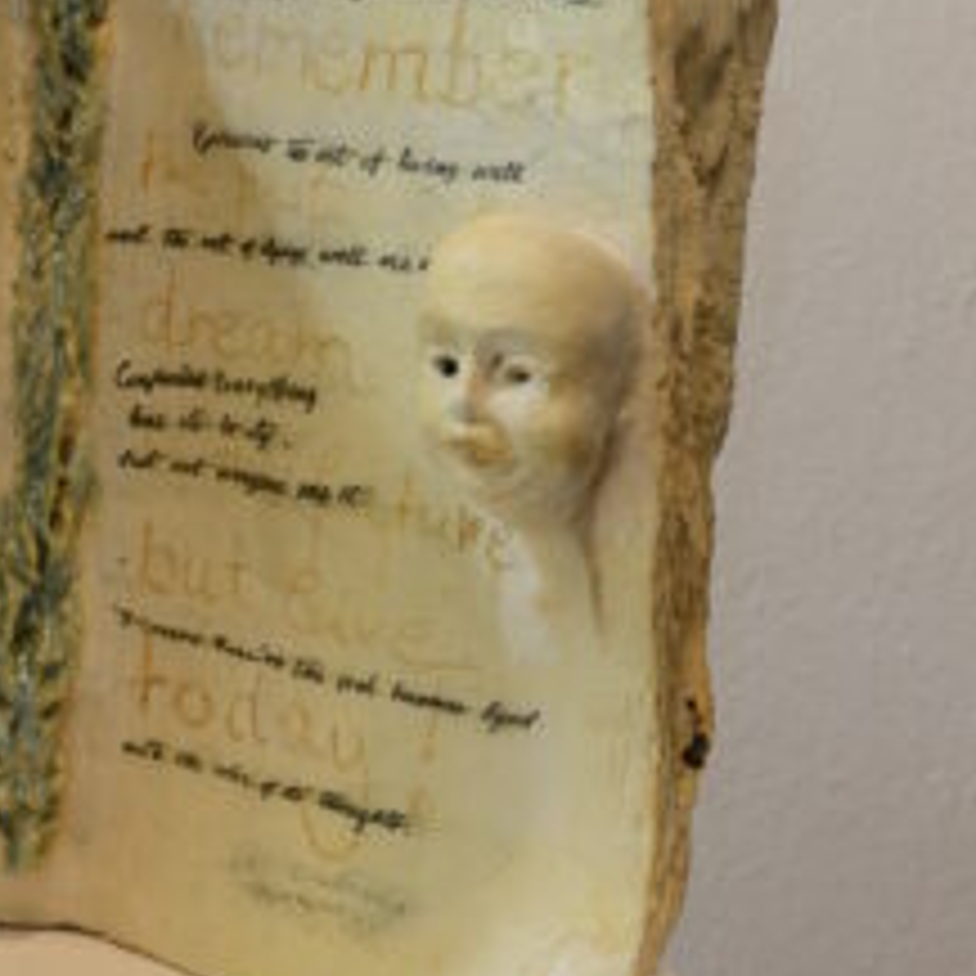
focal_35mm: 99
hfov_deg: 17.3
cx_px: 81
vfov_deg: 17.6
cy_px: 441
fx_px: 3158
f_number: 6.3
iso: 100
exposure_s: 1/5
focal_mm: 28
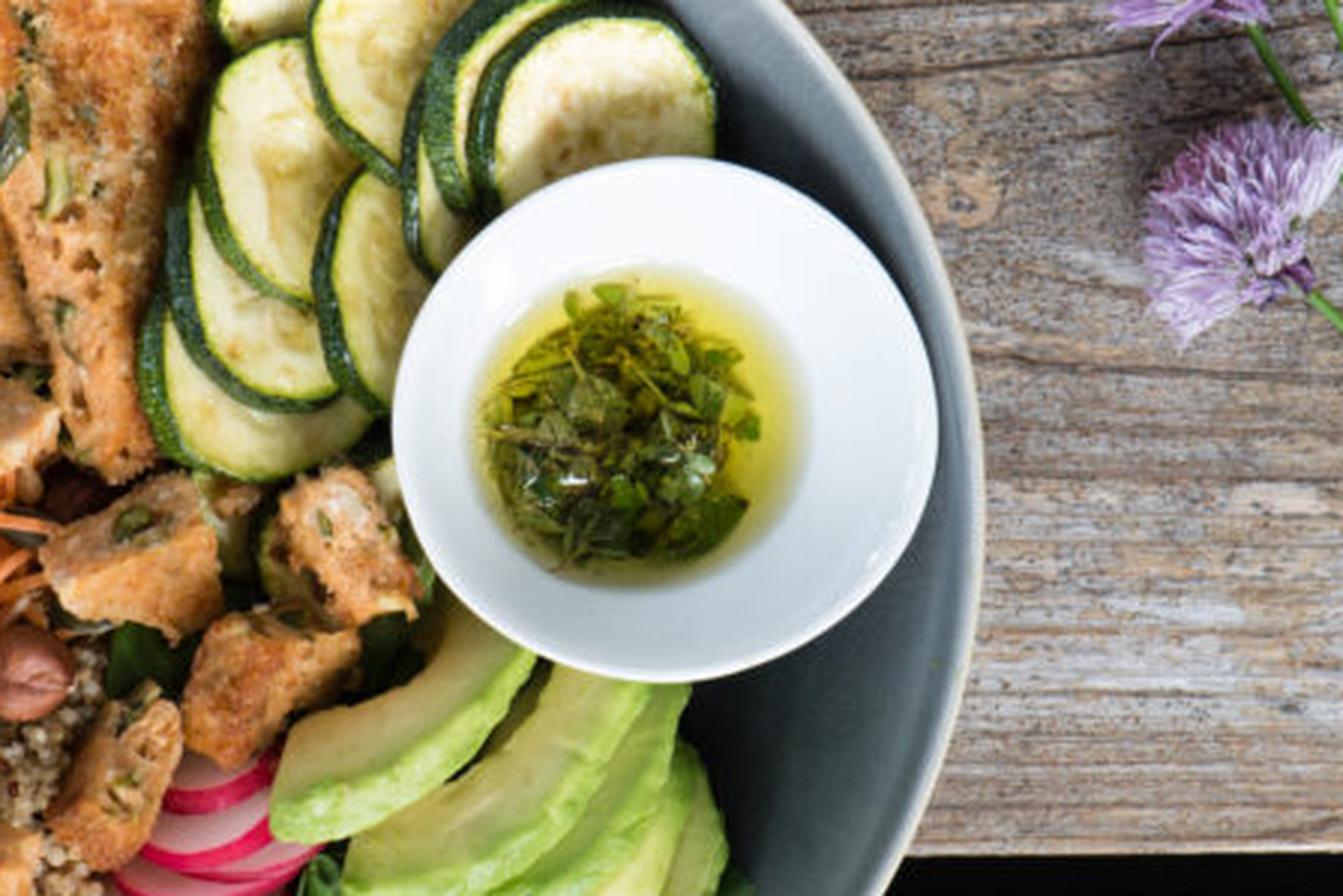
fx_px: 6717
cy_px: 351
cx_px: 516
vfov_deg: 7.6
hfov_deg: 11.4
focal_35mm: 180
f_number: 11
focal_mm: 105
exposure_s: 1/13
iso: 400
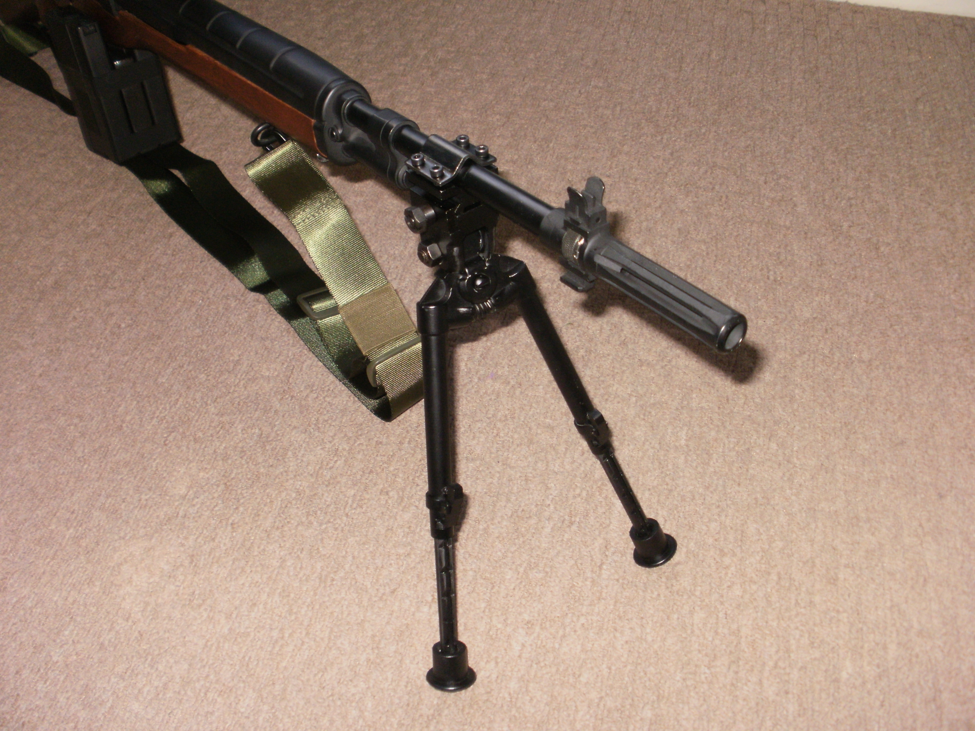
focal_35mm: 36
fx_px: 1014
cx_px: 488
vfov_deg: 39.7
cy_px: 366
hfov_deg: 51.4
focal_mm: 6.3
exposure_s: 1/30
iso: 125
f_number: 3.5
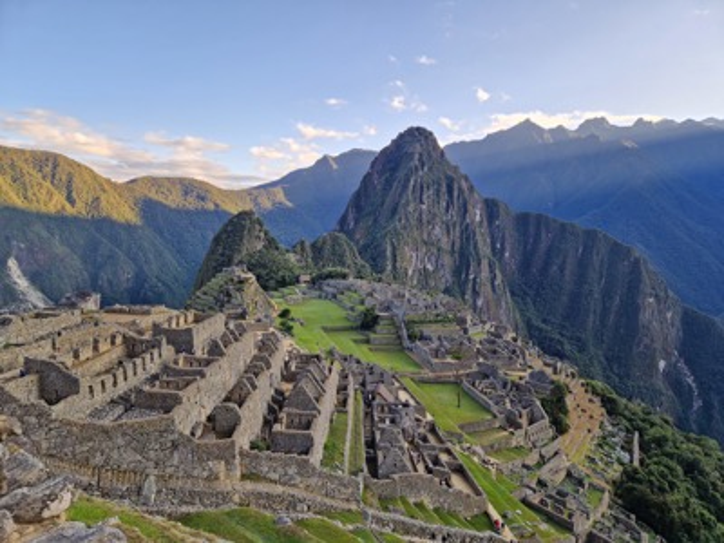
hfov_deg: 73.9
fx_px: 481
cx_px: 362
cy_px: 272
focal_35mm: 23
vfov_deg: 58.9
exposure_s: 1/256
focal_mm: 5.4
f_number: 1.8
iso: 50
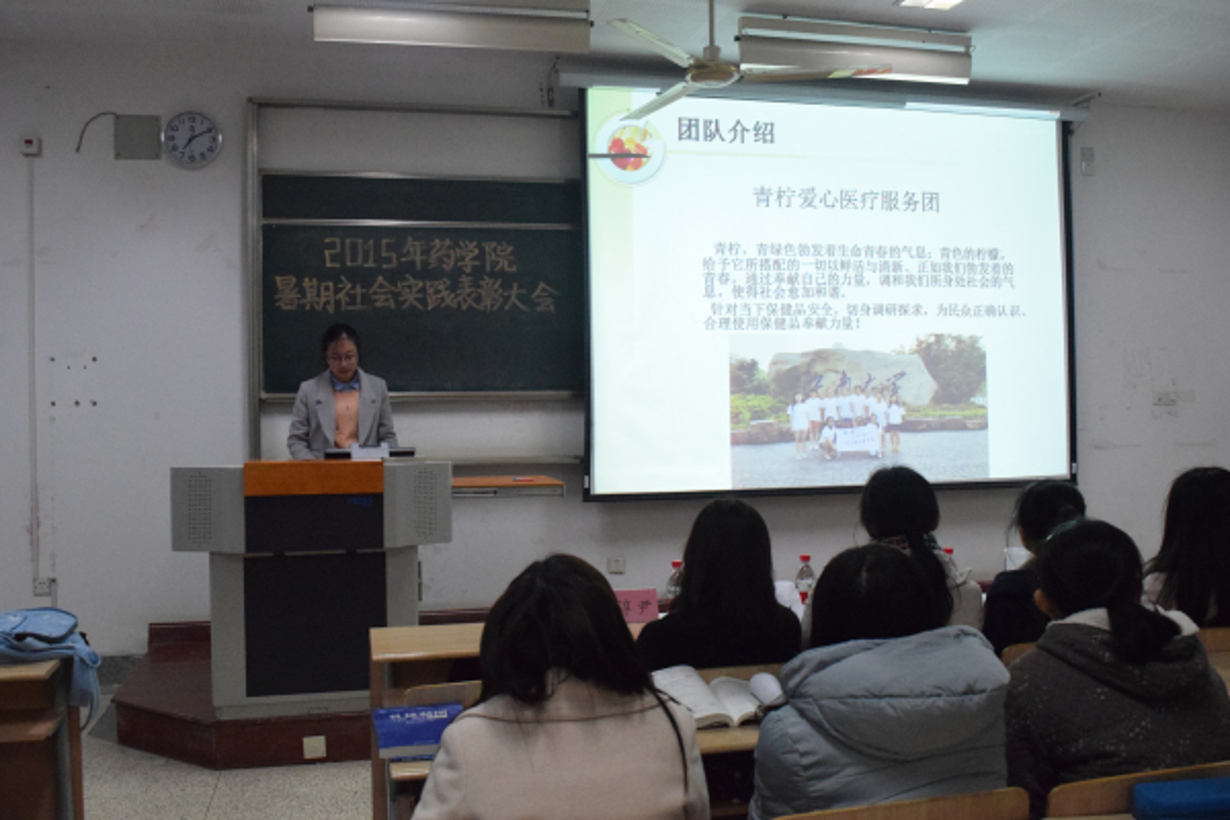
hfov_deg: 57.2
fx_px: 1127
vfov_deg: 40.0
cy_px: 410
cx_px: 615
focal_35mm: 33
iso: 6400
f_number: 7.1
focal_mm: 22
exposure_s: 1/200
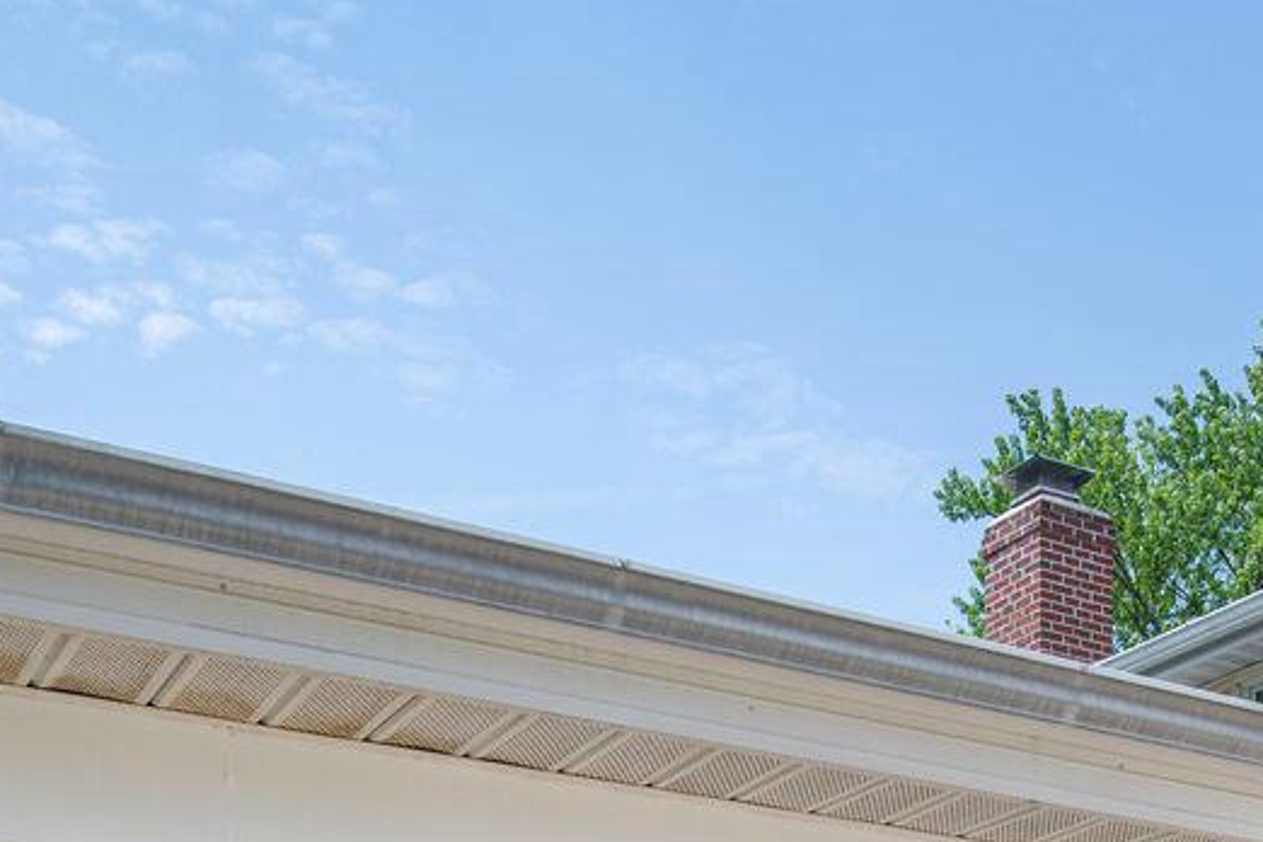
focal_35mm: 53
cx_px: 898
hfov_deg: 36.9
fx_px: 1859
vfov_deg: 21.2
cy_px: 1294
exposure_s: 1/500
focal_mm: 16
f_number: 8
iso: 200
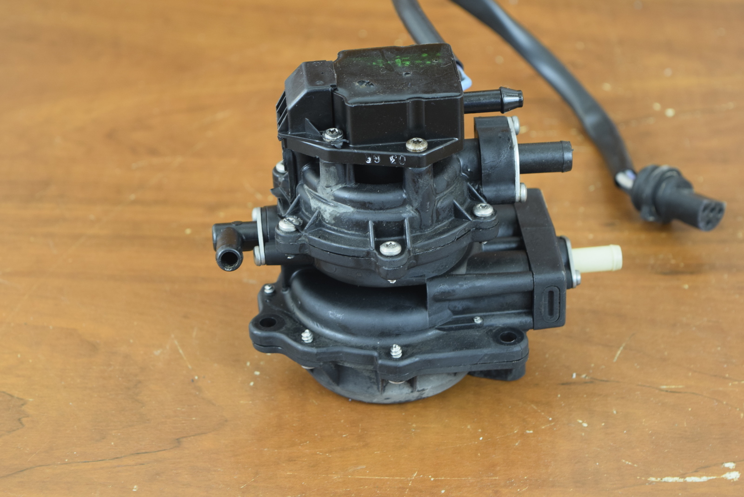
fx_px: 1706
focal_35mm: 82
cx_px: 372
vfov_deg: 16.6
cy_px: 248
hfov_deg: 24.6
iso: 500
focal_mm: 55
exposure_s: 1/60
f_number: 5.6
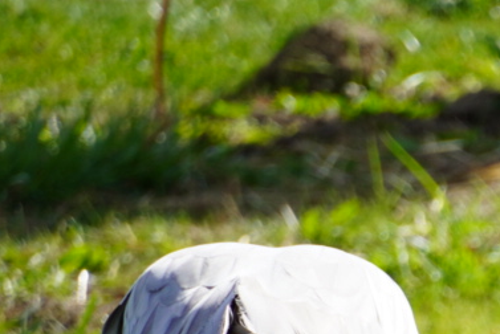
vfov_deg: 1.6
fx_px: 12080
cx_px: 879
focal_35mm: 869
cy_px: 705
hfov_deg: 2.4
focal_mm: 135
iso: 100
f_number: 6.3
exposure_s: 1/250
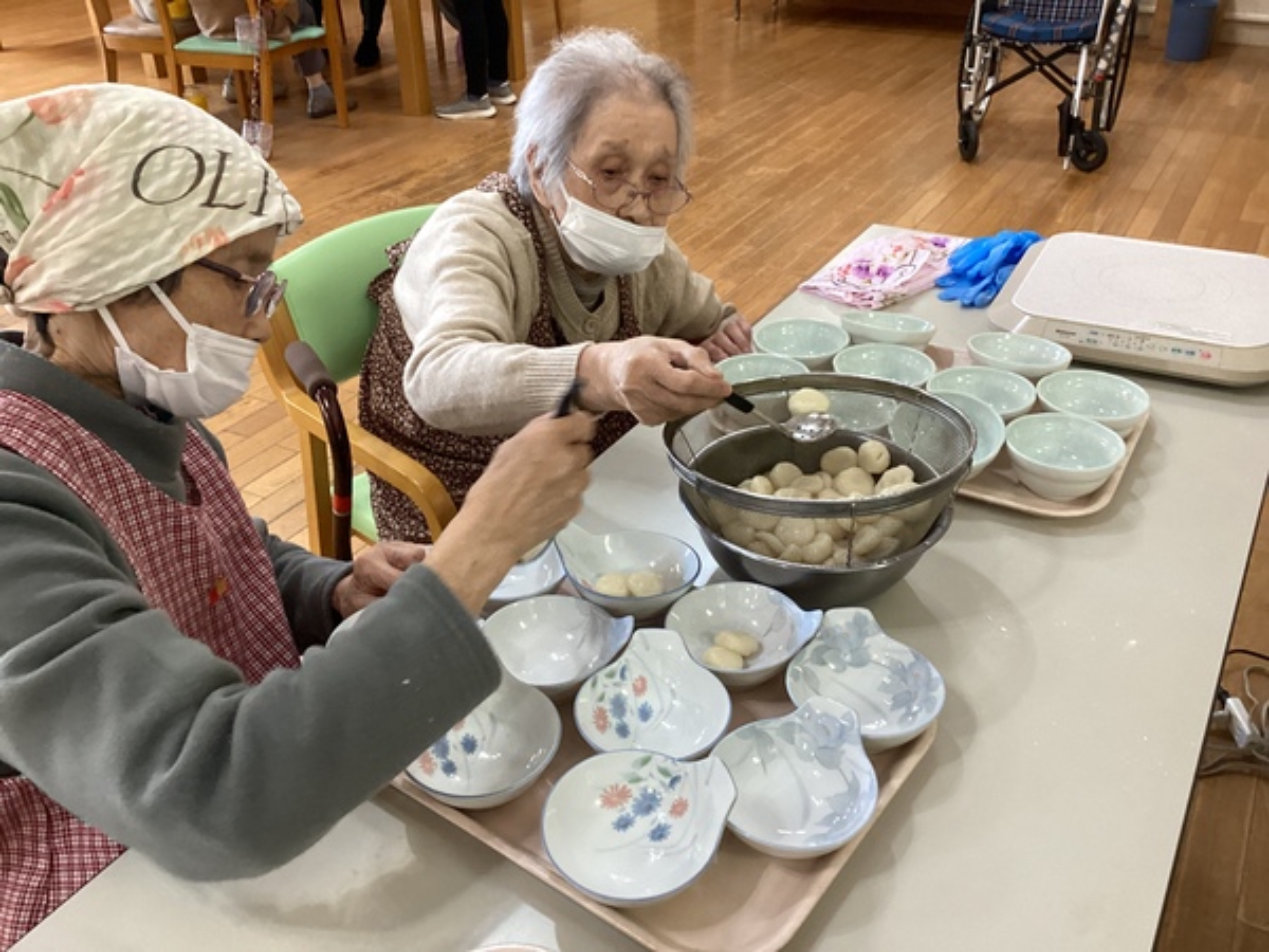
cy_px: 476
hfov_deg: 58.4
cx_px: 634
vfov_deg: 45.4
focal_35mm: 31
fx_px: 1136
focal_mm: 3.3
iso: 320
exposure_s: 1/50
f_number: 2.4
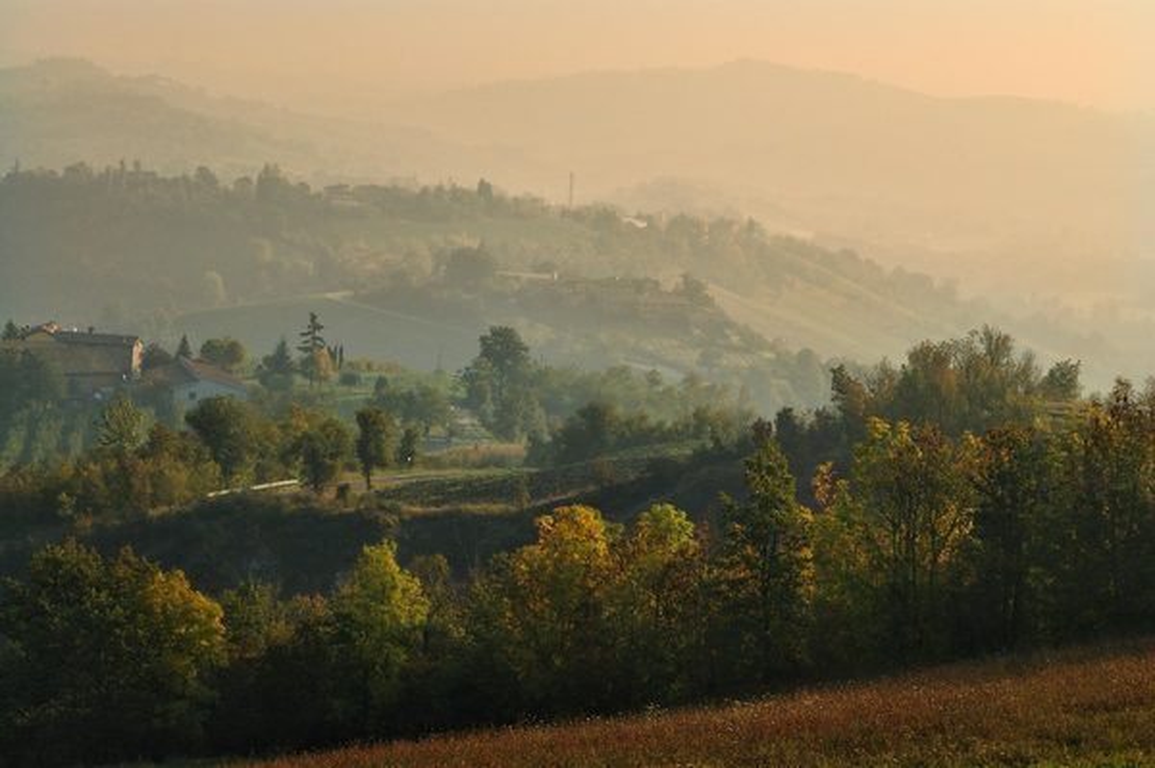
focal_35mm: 105
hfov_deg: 19.5
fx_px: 3366
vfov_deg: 13.0
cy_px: 384
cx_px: 578
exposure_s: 1/800
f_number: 7.1
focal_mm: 70
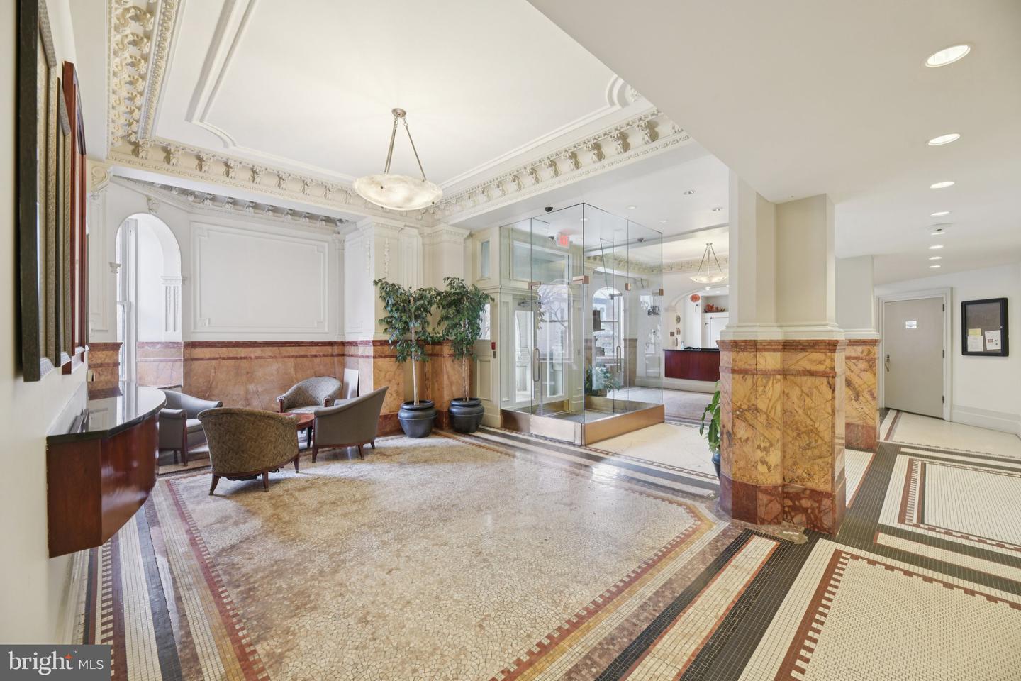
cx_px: 510
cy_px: 340
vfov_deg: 81.2
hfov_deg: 104.3
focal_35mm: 14
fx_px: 397
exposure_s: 1/5
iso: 400
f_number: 8
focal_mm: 14
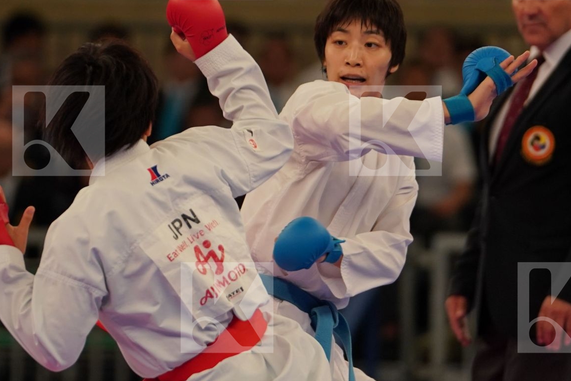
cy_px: 131
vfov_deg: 3.0
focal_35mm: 462
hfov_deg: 4.5
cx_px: 227
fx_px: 7327
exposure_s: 1/1000
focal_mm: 197
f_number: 2.8
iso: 1000
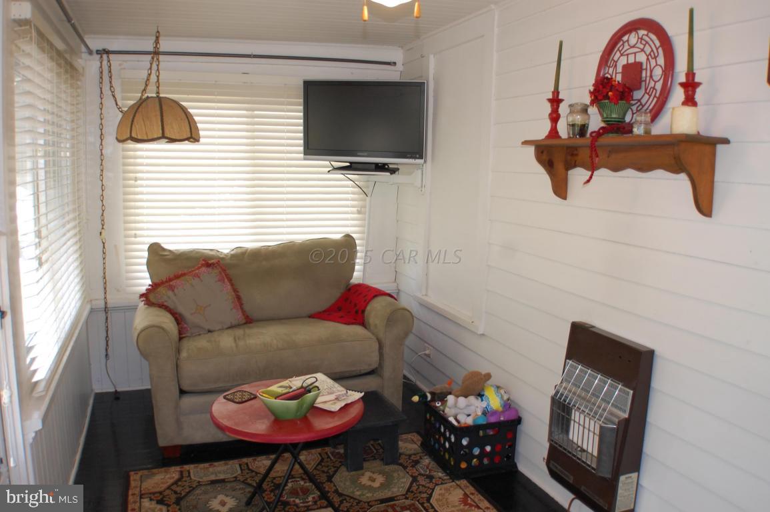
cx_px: 385
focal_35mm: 39
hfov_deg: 49.6
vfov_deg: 34.1
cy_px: 256
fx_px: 833
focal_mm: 26
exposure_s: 1/60
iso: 400
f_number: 4
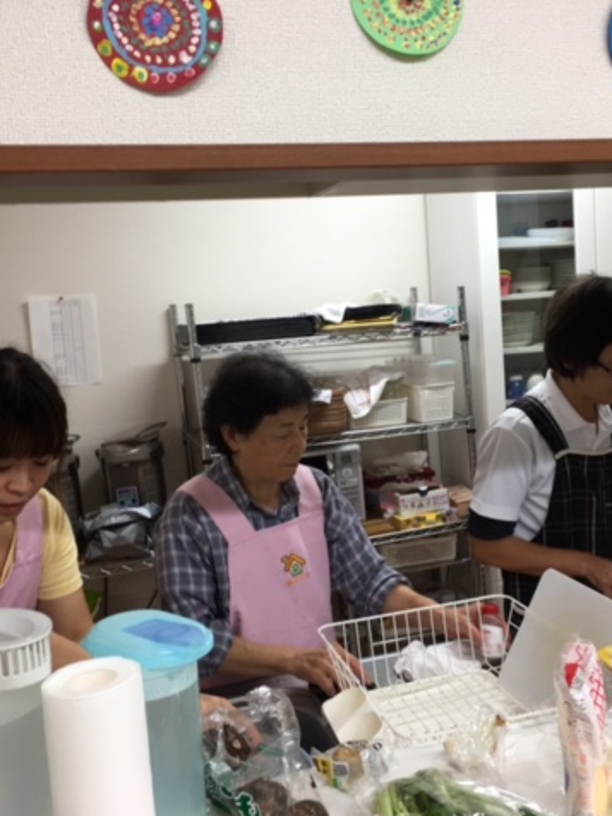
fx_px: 919
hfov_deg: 36.7
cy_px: 408
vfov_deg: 47.9
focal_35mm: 39
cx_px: 353
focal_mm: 4.15
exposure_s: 1/30
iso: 50
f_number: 2.2
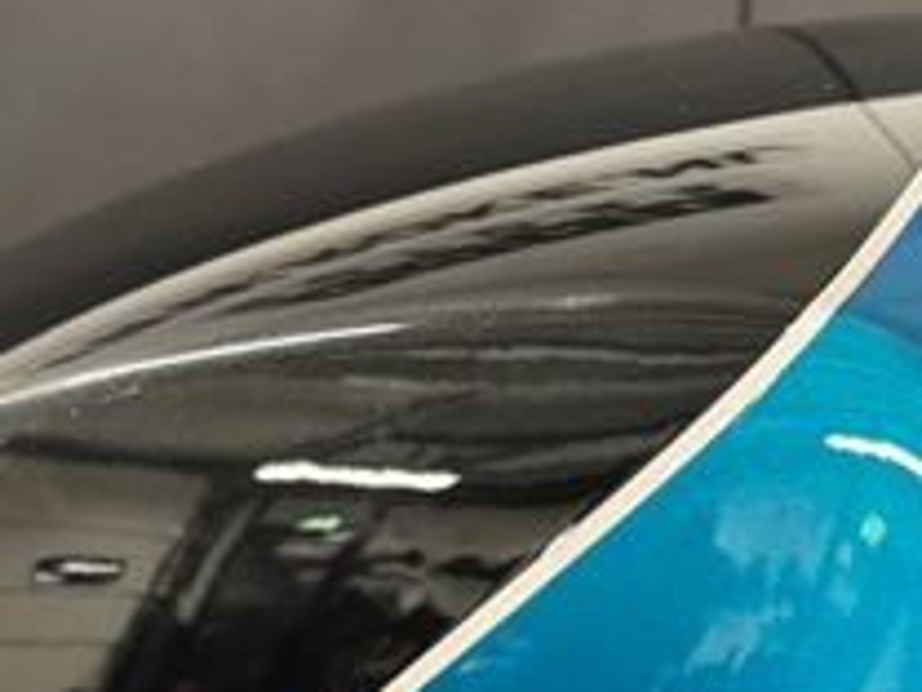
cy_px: 475
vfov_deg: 19.8
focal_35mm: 74
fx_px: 1971
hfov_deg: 25.4
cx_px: 851
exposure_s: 1/50
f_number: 1.78
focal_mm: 6.76
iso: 640
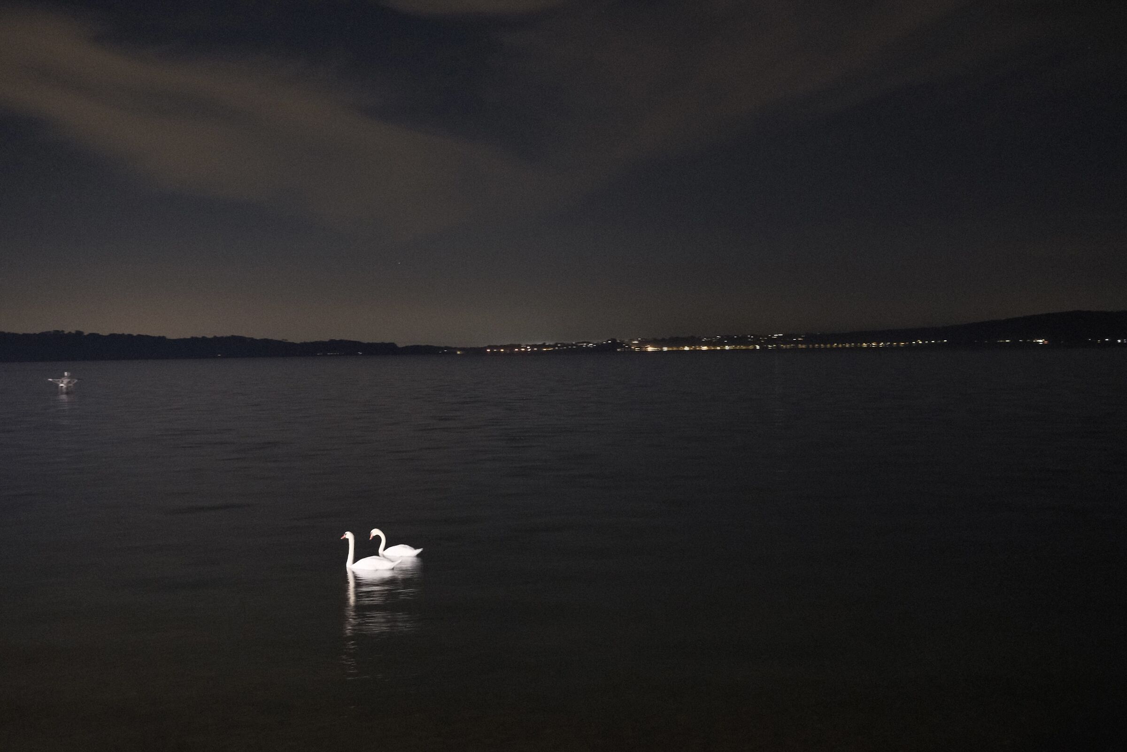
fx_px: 1283
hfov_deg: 47.4
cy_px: 376
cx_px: 564
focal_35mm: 41
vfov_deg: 32.6
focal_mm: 27
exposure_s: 1/1.2
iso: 1600
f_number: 3.2
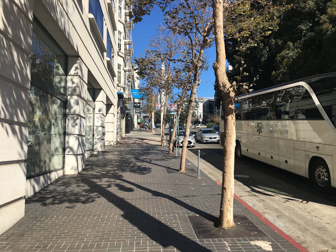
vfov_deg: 48.2
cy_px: 126
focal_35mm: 29
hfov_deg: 61.7
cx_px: 168
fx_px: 281
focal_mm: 4.15
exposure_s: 1/1637
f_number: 2.2
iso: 25
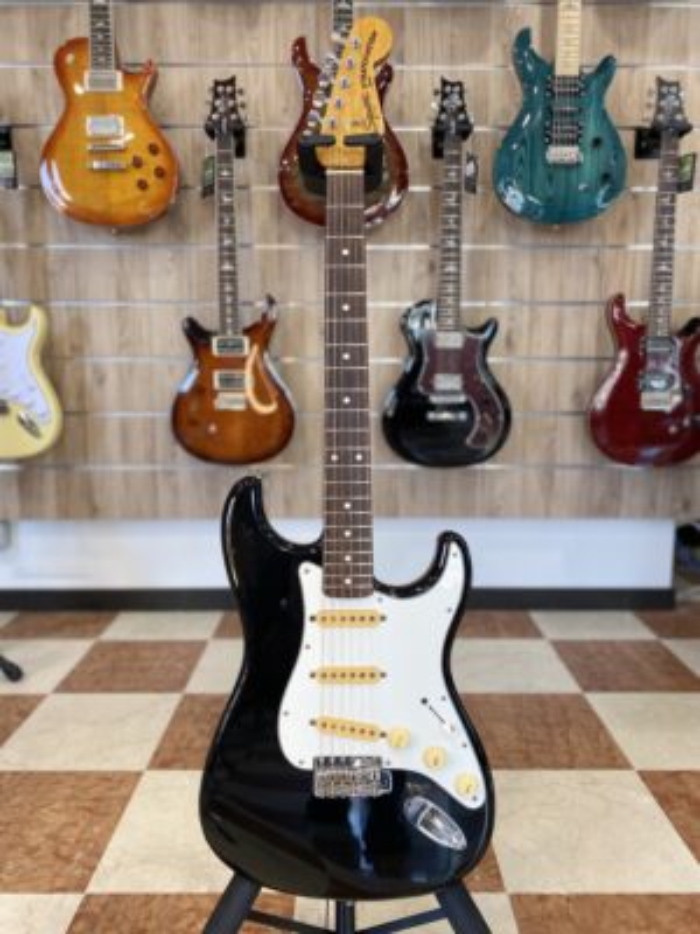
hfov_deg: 53.1
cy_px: 467
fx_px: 701
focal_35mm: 26
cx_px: 350
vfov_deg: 67.3
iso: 80
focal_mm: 4.25
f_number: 1.8
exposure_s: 1/100
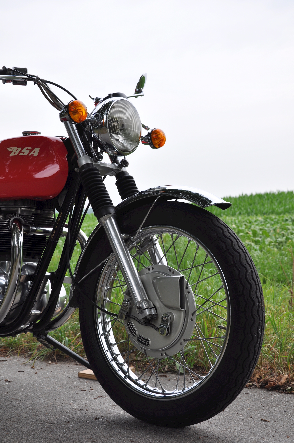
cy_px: 222
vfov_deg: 37.9
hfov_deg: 25.7
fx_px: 645
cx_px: 147
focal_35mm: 52
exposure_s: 1/250
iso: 200
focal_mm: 35
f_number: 8
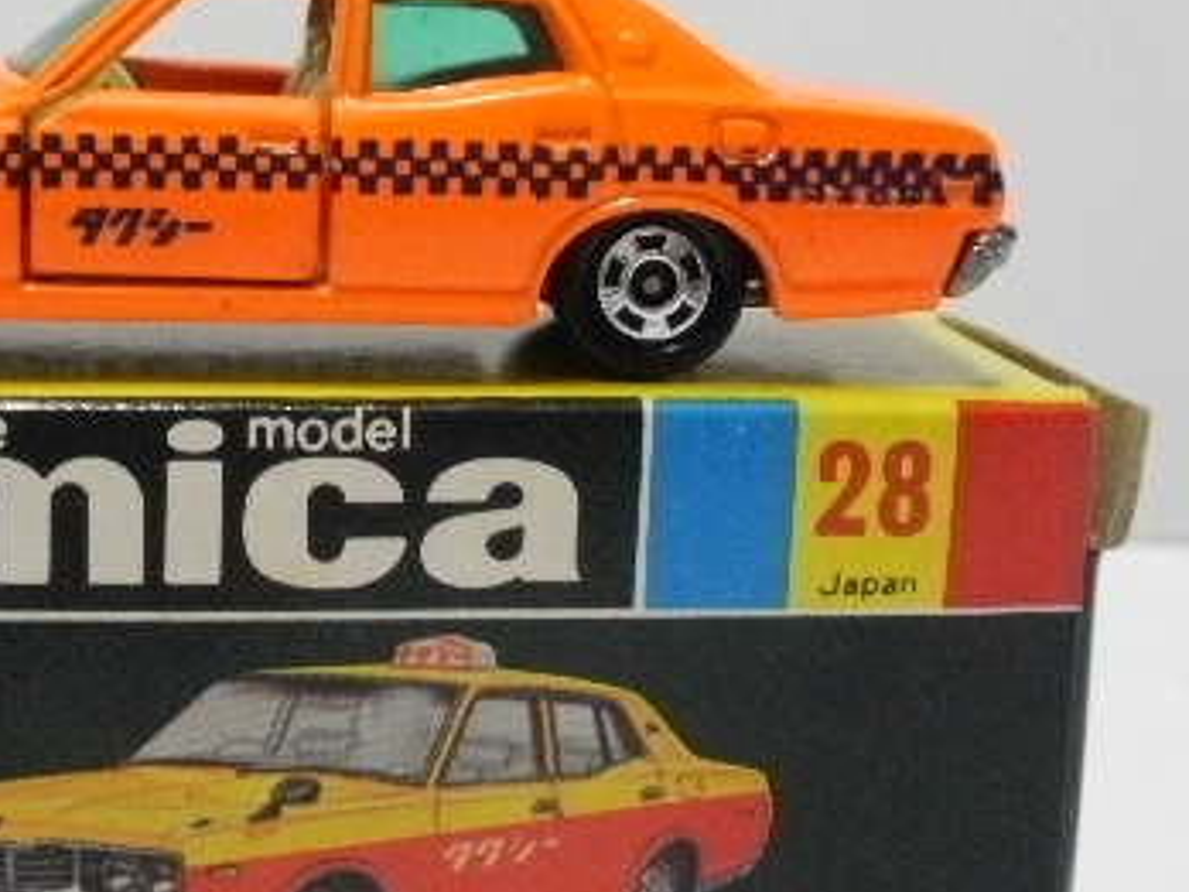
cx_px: 318
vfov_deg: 18.2
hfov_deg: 23.9
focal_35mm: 81
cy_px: 427
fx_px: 2782
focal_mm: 7.7
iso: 400
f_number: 4
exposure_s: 1/20
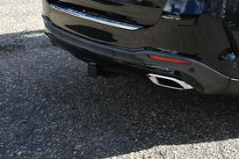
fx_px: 484
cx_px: 250
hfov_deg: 26.0
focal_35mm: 73
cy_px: -5
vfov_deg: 18.1
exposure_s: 1/320
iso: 160
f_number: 5
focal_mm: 31
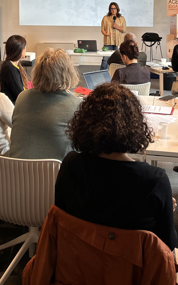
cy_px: 23
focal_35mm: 51
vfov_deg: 36.8
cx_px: 75
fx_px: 396
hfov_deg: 25.3
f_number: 1.5
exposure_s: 1/60
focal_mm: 5.7
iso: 80
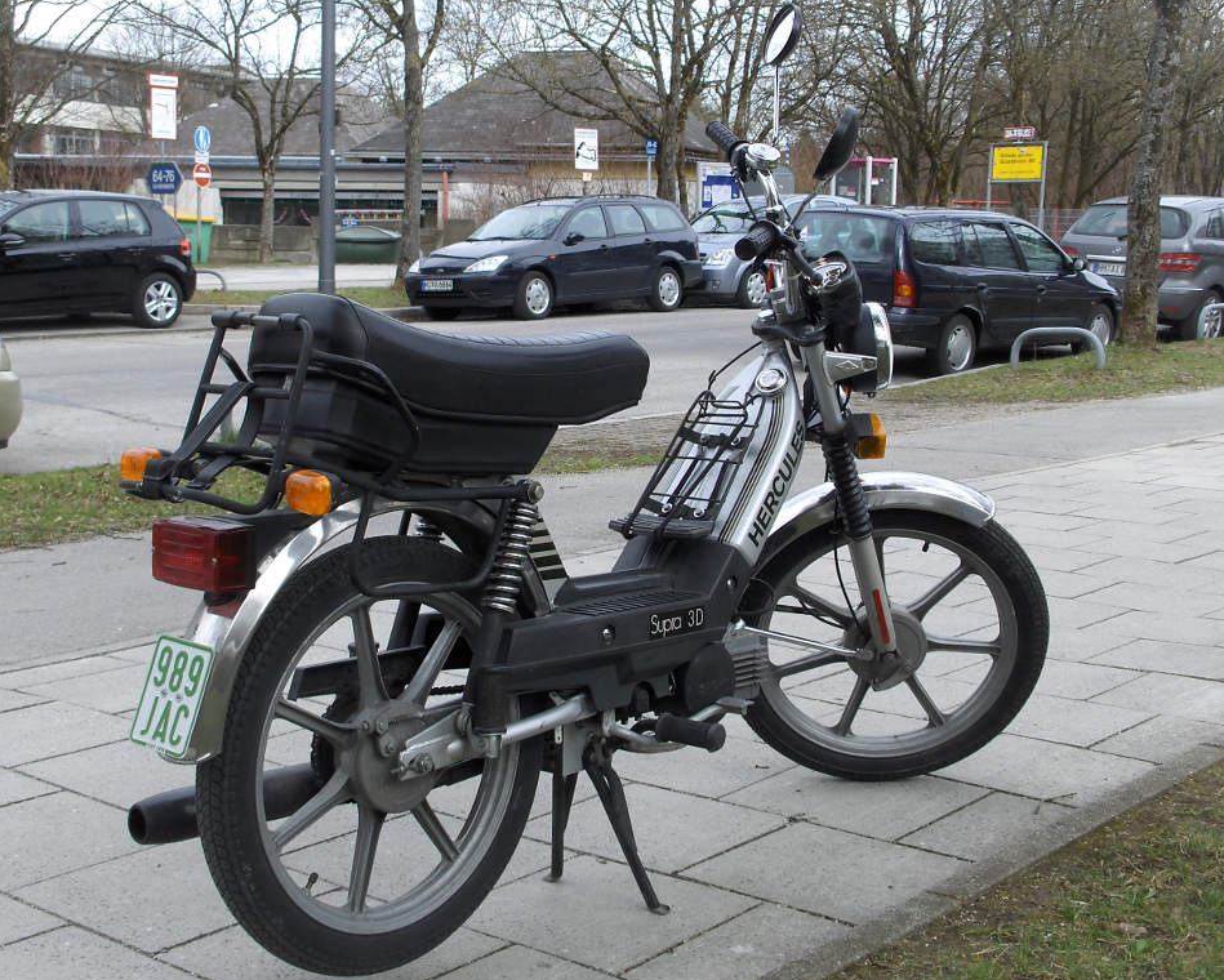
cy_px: 491
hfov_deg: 44.8
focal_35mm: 41
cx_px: 596
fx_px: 1486
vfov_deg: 36.5
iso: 58
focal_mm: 8.1
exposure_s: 1/223
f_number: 3.2
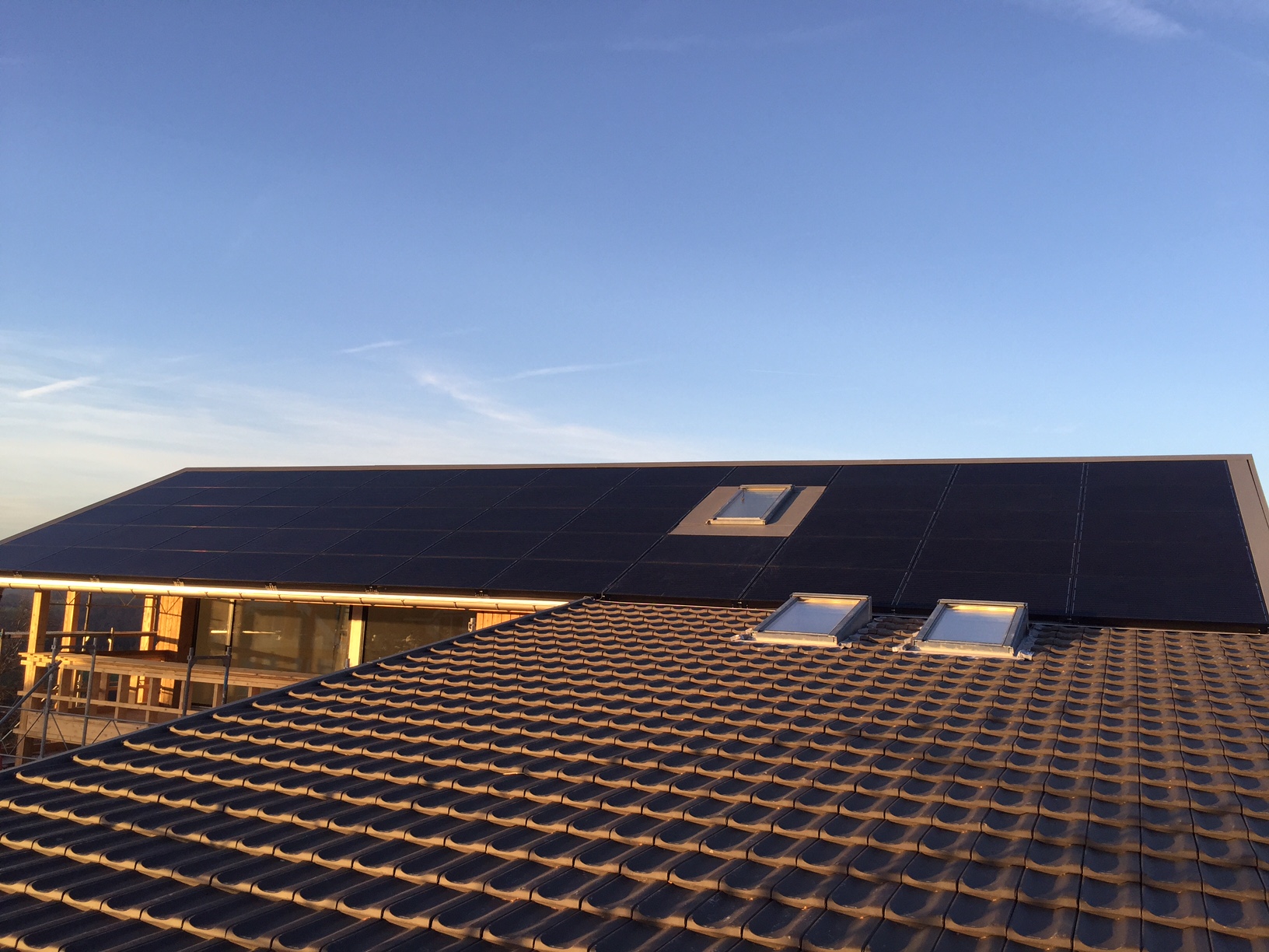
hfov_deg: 61.7
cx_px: 634
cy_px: 476
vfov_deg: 48.2
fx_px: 1063
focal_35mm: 29
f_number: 2.2
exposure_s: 1/444
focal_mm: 4.15
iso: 32
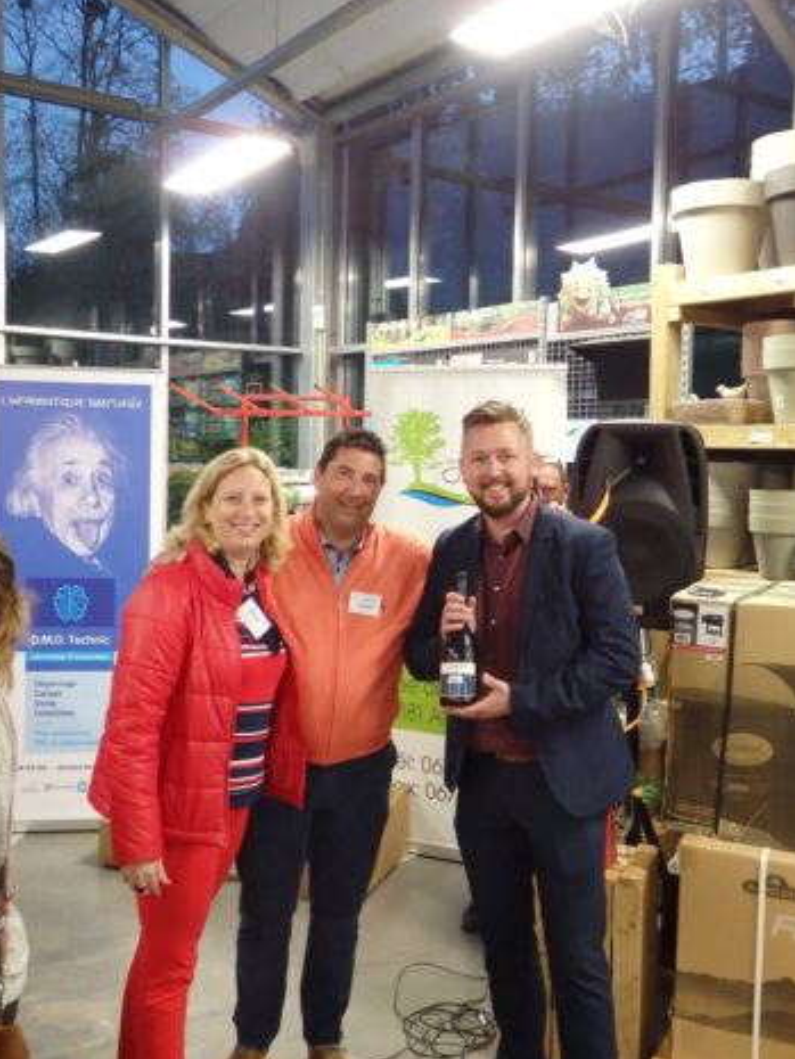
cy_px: 520
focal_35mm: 34
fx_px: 1041
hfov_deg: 41.8
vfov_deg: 53.9
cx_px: 395
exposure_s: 1/20
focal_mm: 6
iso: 1000
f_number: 3.4
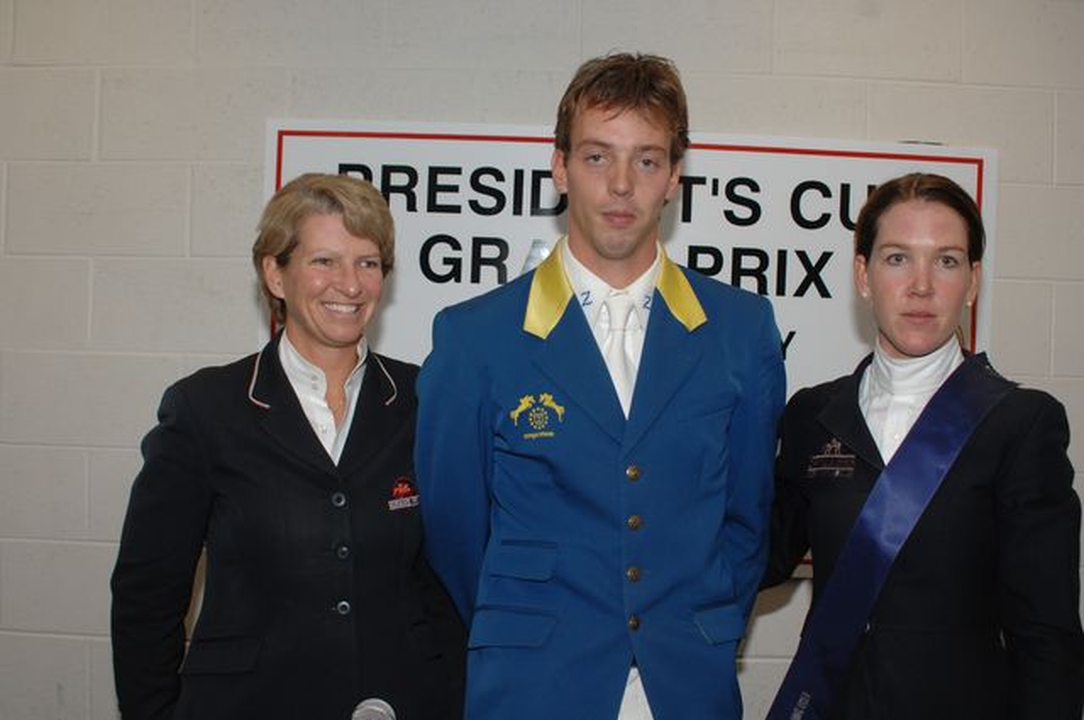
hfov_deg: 46.5
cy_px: 360
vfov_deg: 31.8
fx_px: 1263
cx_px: 542
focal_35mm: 42
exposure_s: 1/250
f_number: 5
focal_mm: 28
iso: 320
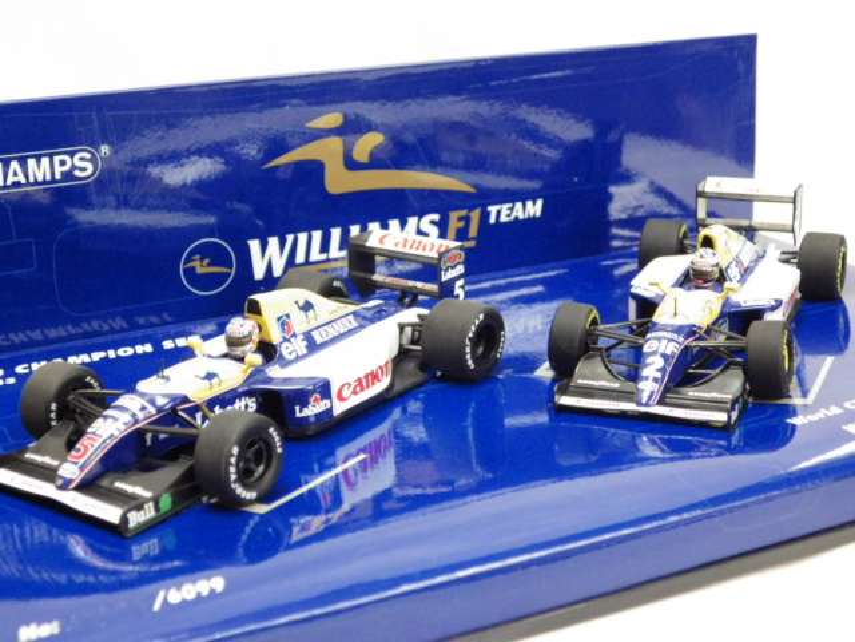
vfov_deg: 24.8
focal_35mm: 59
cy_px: 321
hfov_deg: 32.7
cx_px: 428
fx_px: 1457
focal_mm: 10.7
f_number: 4
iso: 800
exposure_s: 1/25
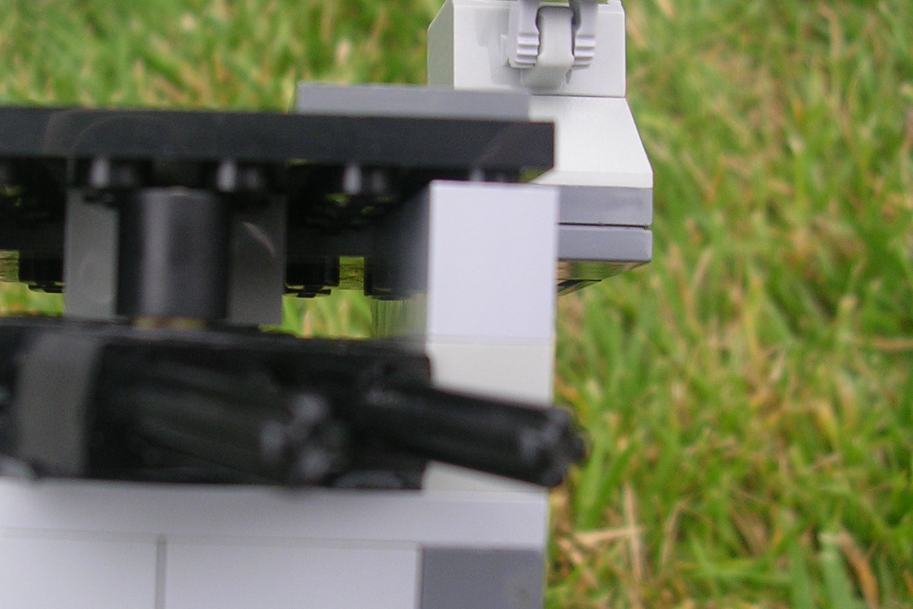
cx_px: 268
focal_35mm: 60
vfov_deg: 22.6
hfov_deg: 33.0
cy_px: 292
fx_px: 1521
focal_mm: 5.8
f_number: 2.8
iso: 50
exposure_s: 1/137
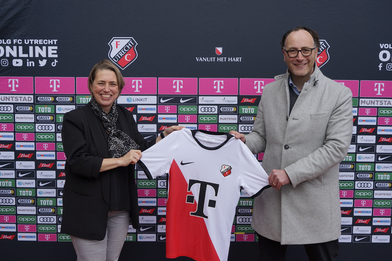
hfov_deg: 42.7
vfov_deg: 29.2
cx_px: 196
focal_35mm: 46
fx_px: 501
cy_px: 130
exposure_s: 1/125
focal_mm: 46
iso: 100
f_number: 8
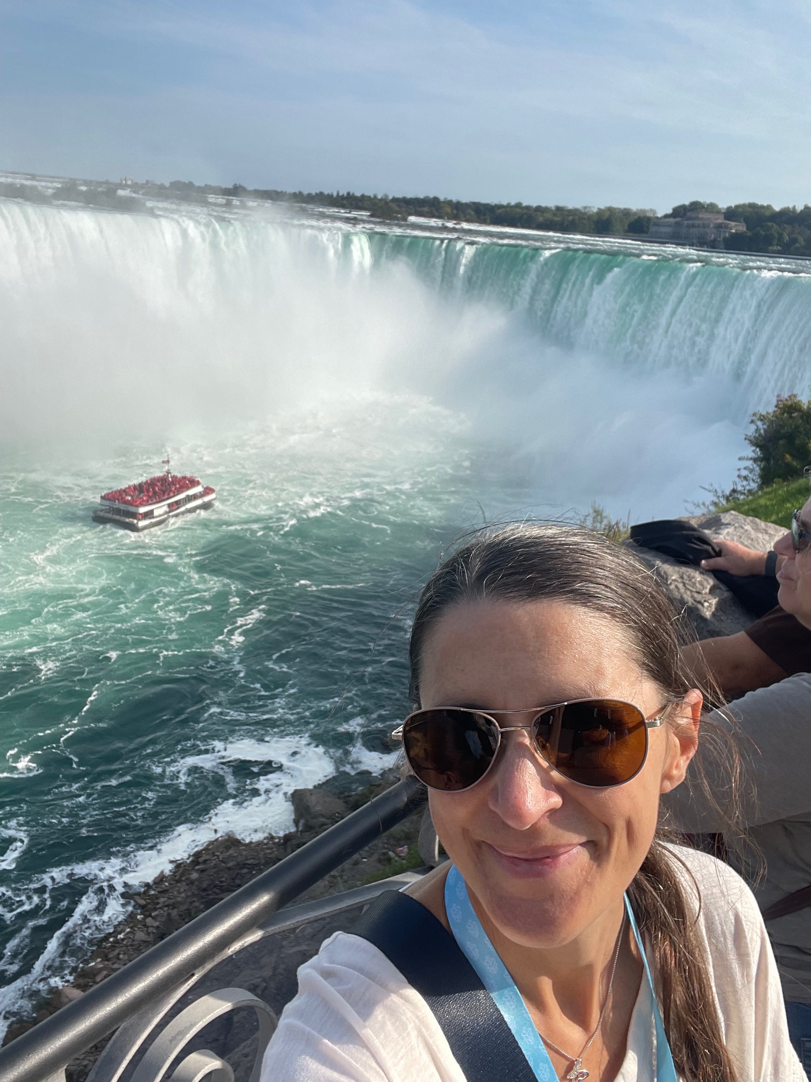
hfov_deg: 46.8
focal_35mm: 30
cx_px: 406
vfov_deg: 60.0
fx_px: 937
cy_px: 541
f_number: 2.2
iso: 25
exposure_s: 1/730
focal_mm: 2.71
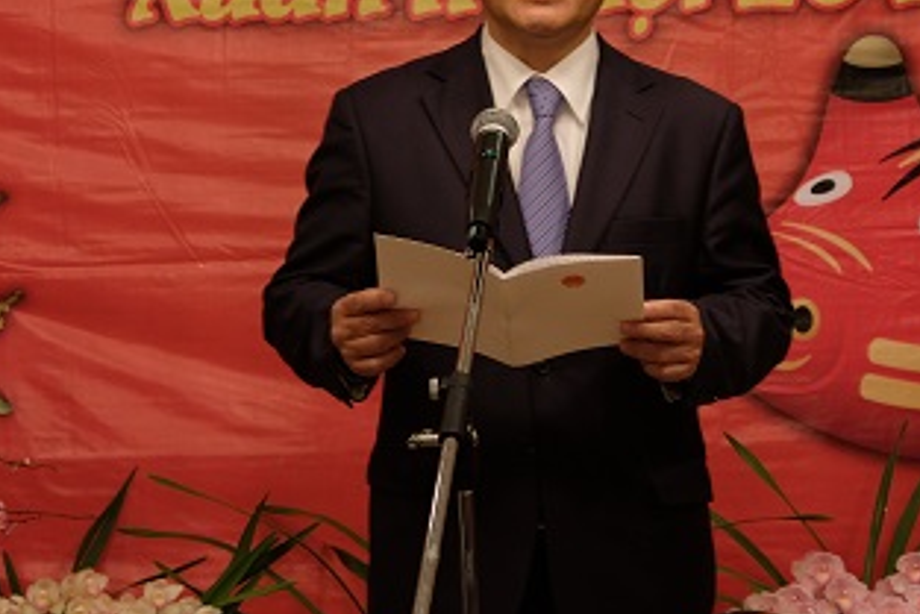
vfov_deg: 8.6
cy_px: 103
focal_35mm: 159
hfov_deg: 12.9
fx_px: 4065
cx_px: 570
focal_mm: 55
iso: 1000
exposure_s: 1/30
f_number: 4
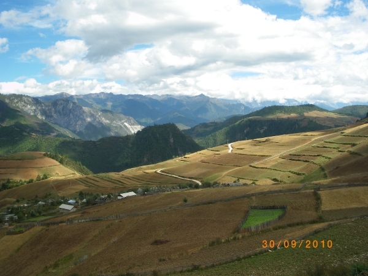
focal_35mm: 36
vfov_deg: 39.7
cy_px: 138
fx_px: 383
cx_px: 184
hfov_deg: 51.4
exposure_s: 1/160
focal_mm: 6.3
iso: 80
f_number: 5.4
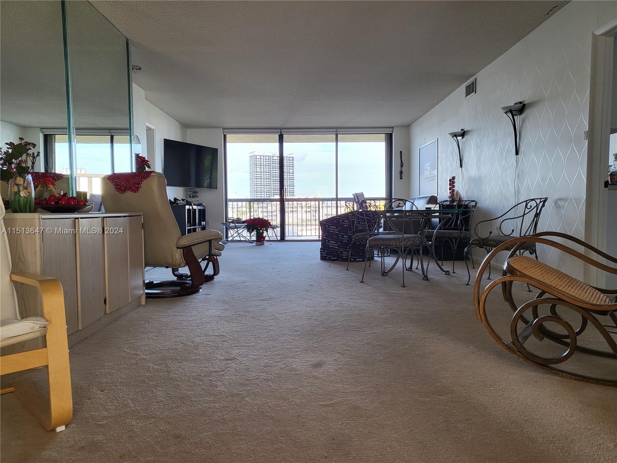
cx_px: 308
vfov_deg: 53.1
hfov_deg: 67.3
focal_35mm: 26
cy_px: 232
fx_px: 463
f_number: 1.8
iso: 50
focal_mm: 4.25
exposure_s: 1/119
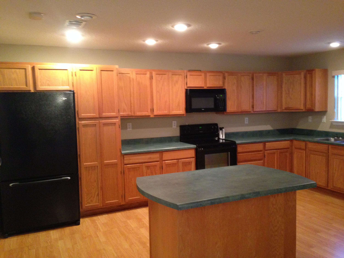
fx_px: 328
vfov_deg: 42.9
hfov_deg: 55.4
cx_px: 172
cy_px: 129
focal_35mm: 33
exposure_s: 1/17
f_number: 2.4
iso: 400
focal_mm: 4.12
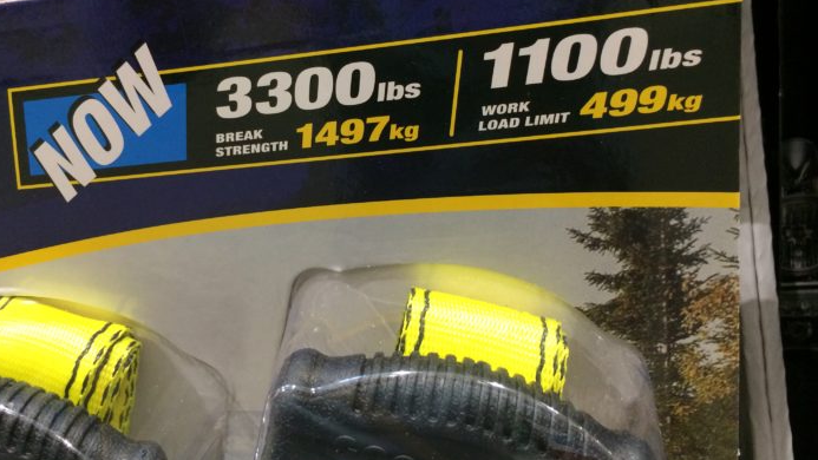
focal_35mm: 35
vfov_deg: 33.5
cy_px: 170
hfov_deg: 56.5
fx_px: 759
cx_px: 366
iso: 200
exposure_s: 1/30
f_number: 2.2
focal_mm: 4.15
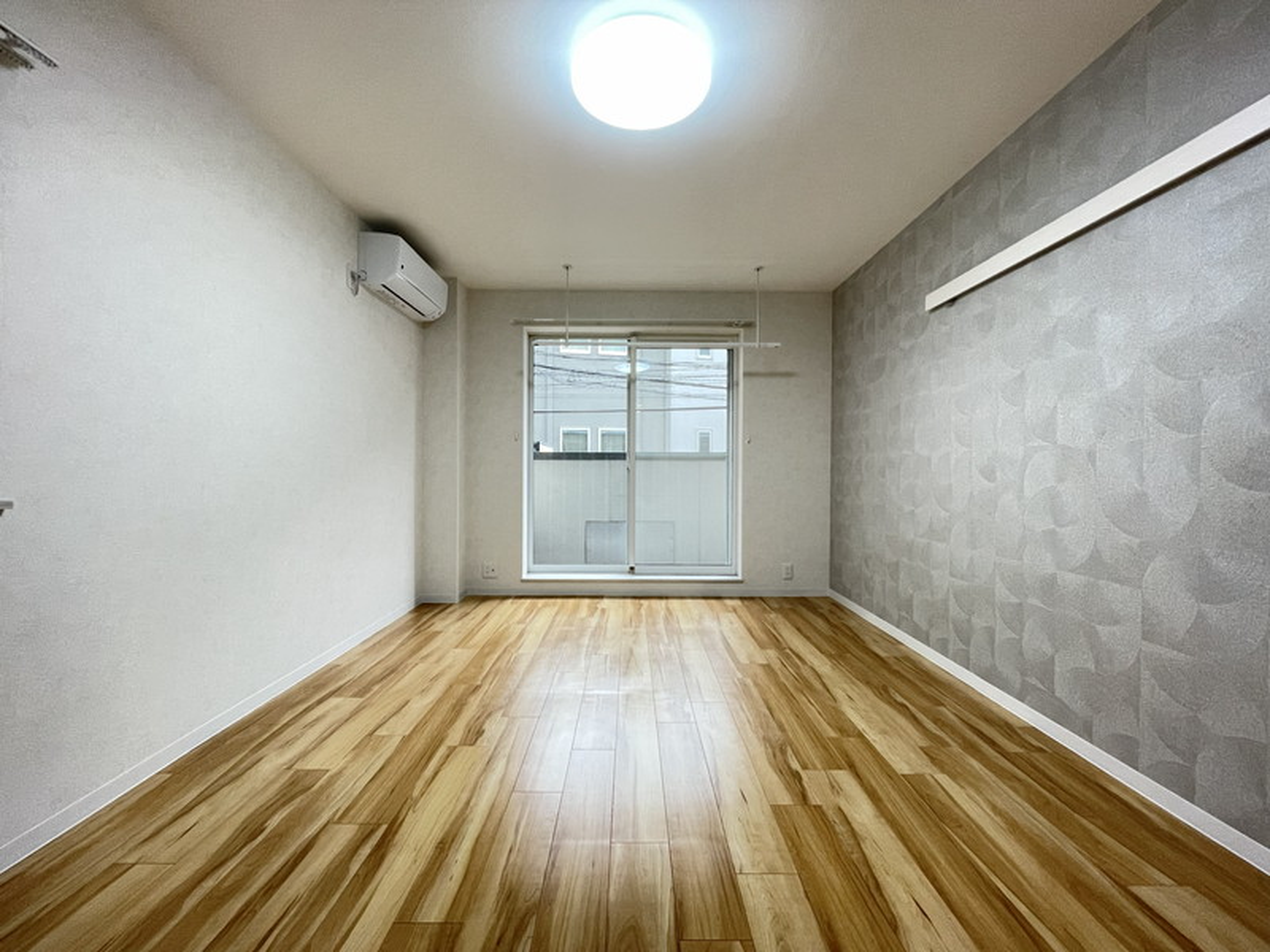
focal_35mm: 14
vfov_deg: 85.7
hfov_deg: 102.1
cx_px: 635
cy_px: 476
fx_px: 514
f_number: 2.4
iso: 200
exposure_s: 1/50
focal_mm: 1.55
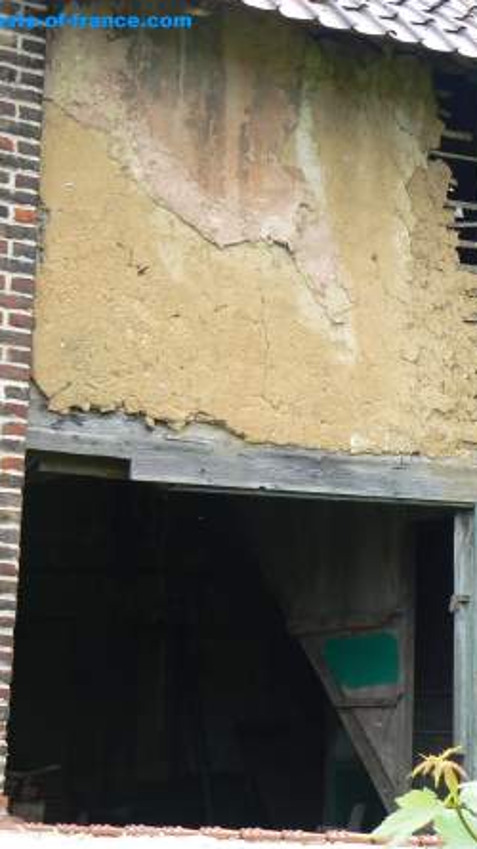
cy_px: 427
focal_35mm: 100
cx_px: 466
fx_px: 2251
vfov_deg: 21.4
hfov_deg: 12.0
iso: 80
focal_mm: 11.4
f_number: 4
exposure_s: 1/125
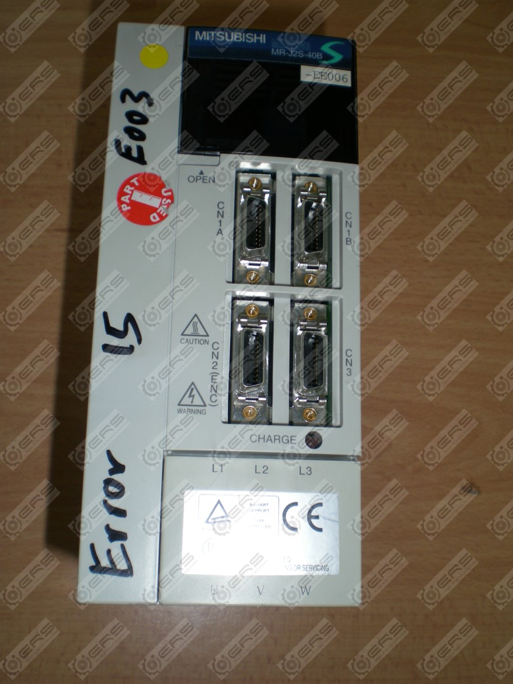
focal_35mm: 39
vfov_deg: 47.9
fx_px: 771
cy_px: 341
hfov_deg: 36.8
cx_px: 261
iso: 50
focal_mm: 6.3
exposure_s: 1/30
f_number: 4.6
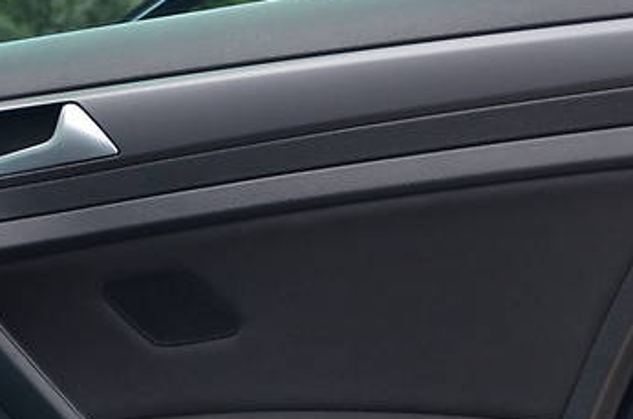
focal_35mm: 104
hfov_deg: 19.7
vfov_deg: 12.9
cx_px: 256
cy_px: 445
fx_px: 1824
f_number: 4.2
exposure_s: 1/60
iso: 800
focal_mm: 30
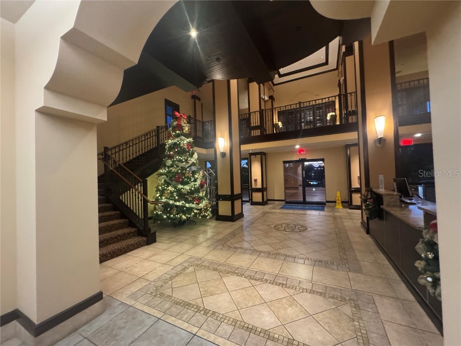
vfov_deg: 85.7
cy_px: 173
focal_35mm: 14
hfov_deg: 102.1
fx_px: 186
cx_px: 230
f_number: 2.2
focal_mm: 2.22
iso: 1000
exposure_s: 1/60
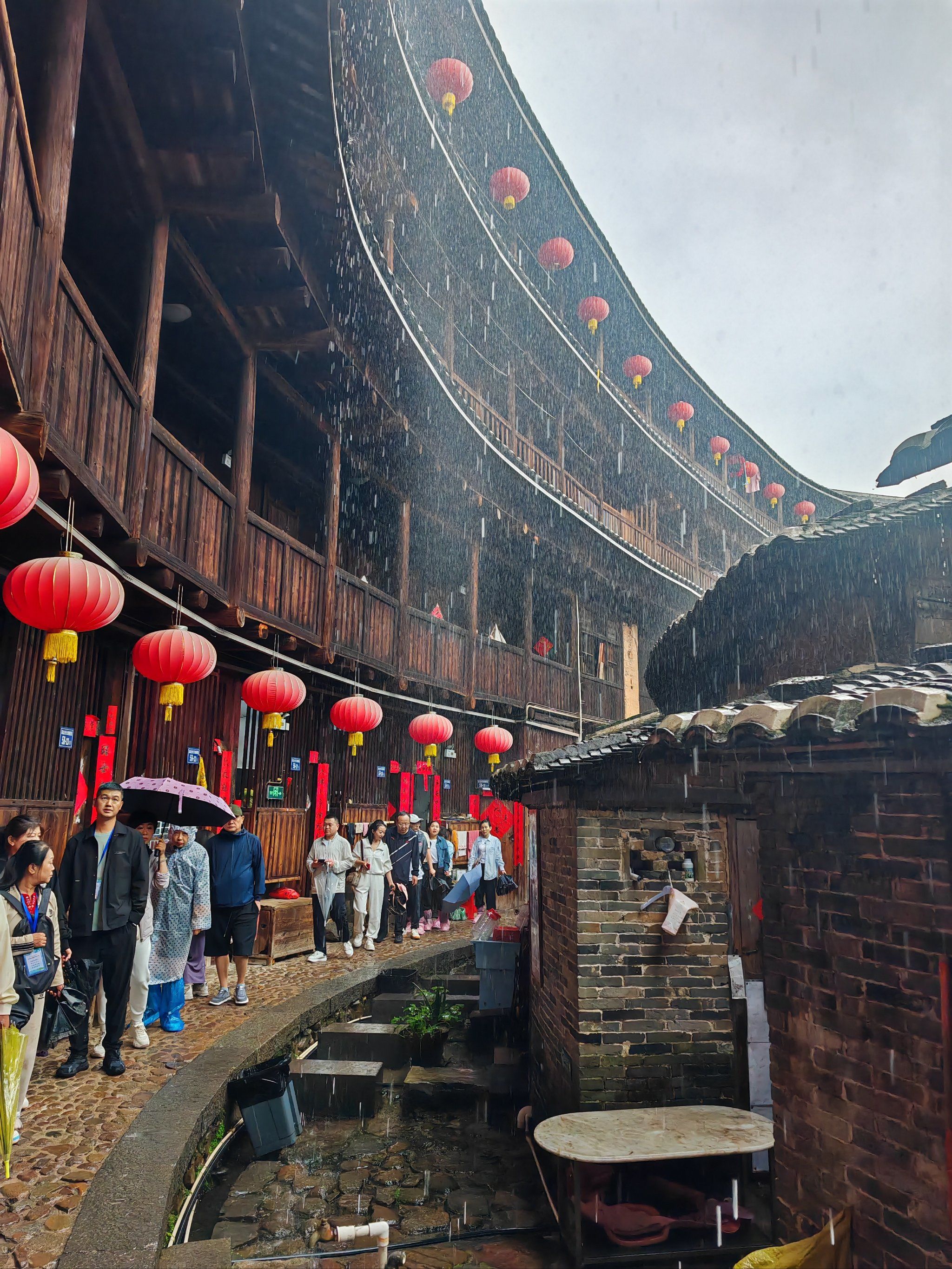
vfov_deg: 65.3
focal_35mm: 27
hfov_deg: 51.4
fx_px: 990
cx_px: 476
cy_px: 634
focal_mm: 7.62
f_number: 1.6
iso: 250
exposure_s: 1/182
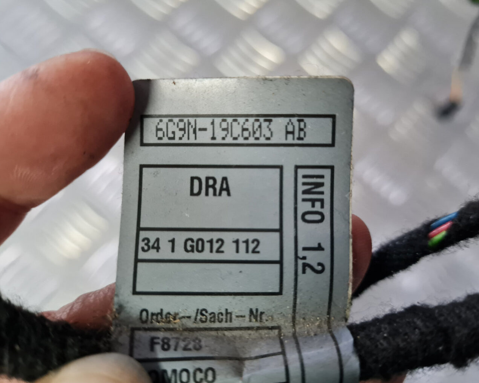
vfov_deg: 51.5
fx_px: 397
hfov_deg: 62.2
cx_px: 249
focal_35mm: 28
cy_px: 192
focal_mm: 5.4
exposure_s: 1/33
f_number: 1.8
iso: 640
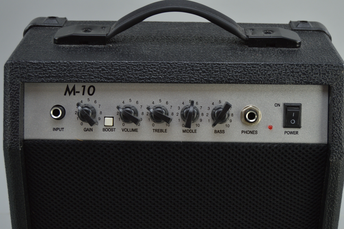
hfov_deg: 31.9
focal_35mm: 63
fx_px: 601
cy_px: 114
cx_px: 172
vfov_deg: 21.5
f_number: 5
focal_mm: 42
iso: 400
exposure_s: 1/125
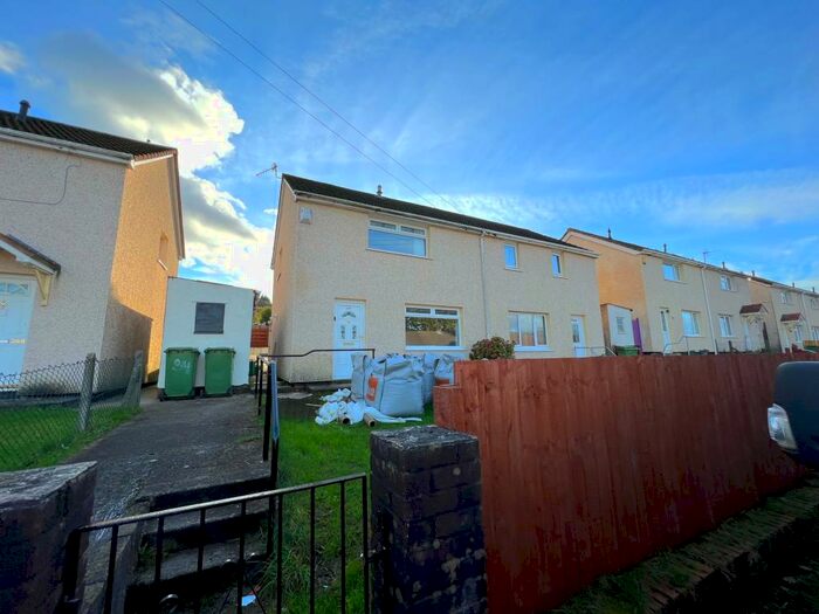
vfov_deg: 89.9
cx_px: 410
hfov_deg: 106.2
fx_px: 308
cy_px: 307
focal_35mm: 13
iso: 32
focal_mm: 1.57
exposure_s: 1/815
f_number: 1.8
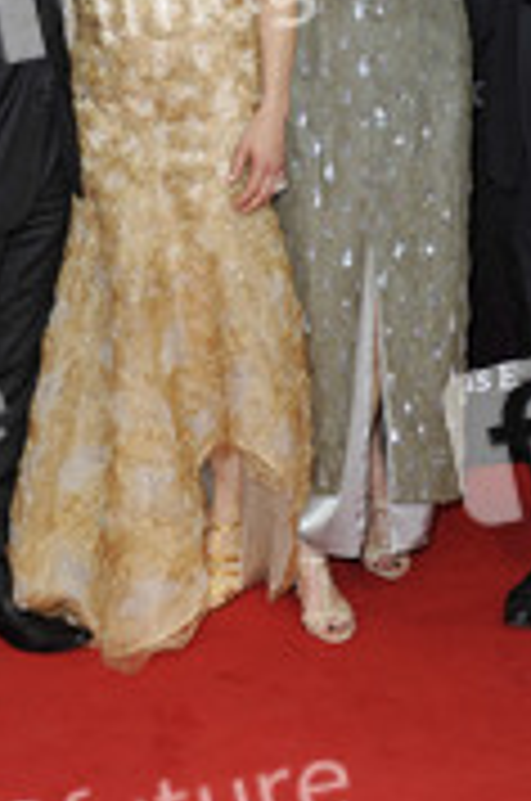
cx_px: 266
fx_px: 1999
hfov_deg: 15.1
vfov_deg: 22.4
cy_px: 194
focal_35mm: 90
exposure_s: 1/160
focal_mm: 40
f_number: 6.3
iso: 500
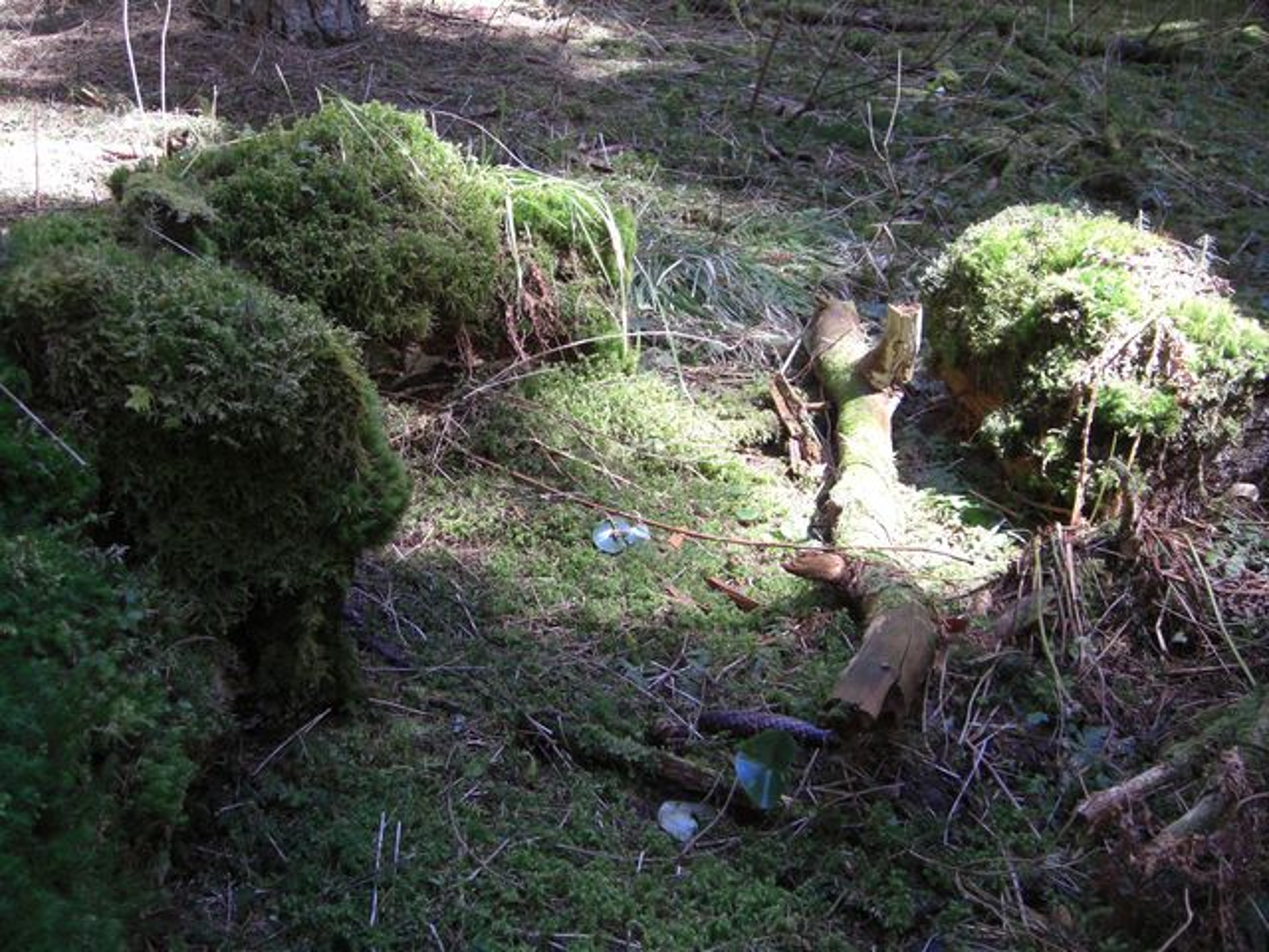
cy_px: 476
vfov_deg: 37.7
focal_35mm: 38
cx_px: 634
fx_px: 1393
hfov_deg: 49.0
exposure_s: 1/60
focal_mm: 7.9
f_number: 2.8
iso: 200
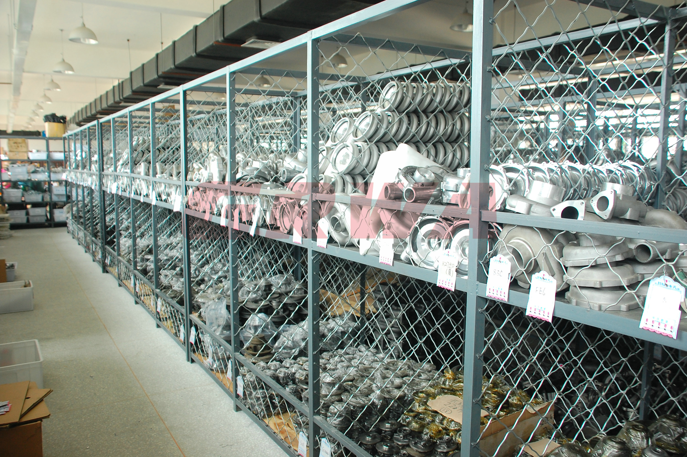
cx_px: 344
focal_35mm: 30
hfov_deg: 62.0
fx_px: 572
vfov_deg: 43.5
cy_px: 228
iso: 400
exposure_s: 1/50
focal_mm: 20
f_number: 4
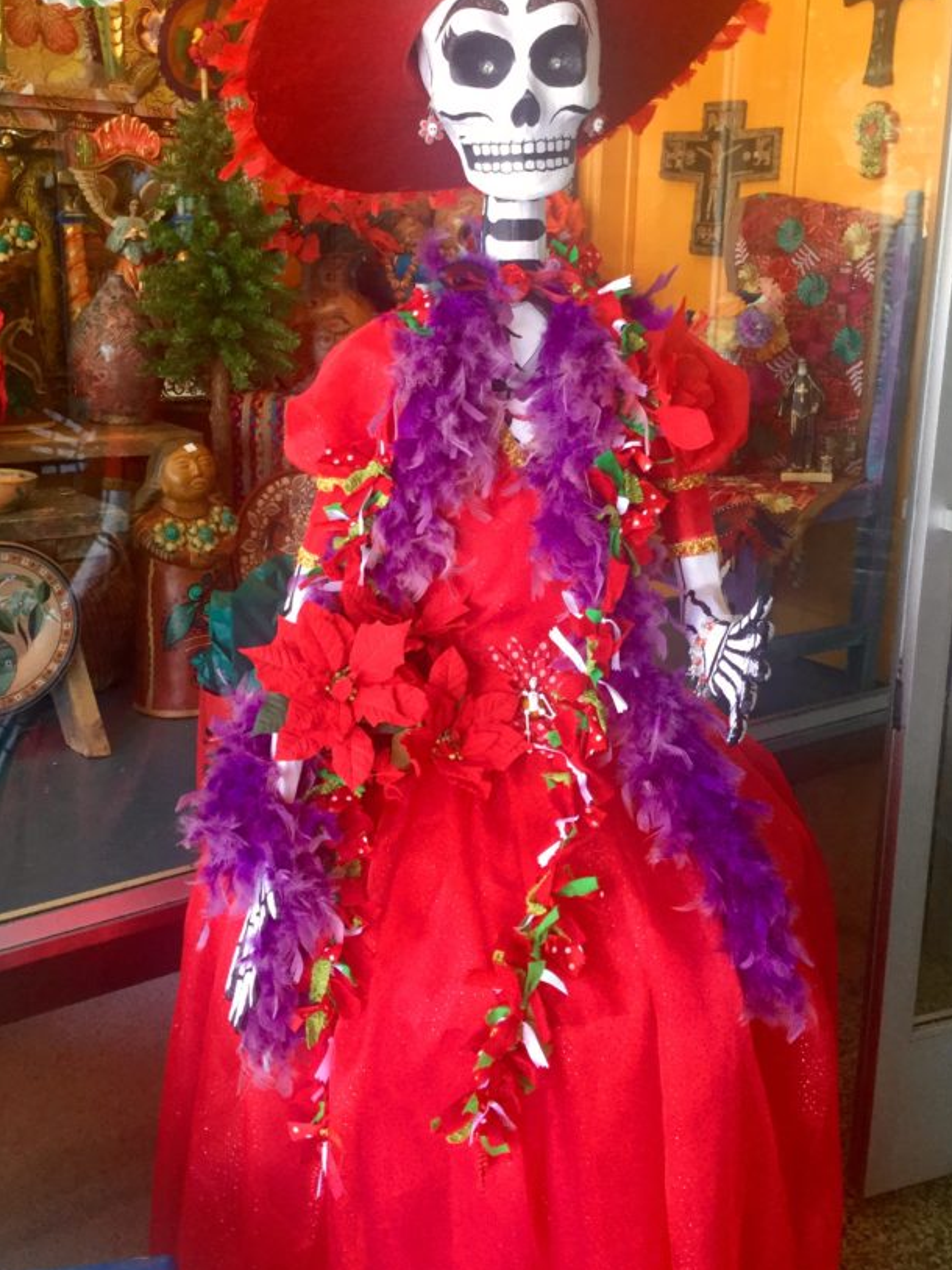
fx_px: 1431
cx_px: 473
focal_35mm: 39
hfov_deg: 36.8
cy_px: 590
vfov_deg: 47.8
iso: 80
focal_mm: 3.3
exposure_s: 1/30
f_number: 2.4
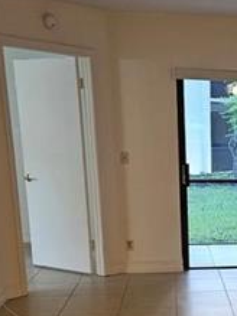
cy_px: 280
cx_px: 285
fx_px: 576
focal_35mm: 63
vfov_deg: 29.6
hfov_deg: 21.6
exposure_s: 1/120
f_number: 1.8
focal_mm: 5.4
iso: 640
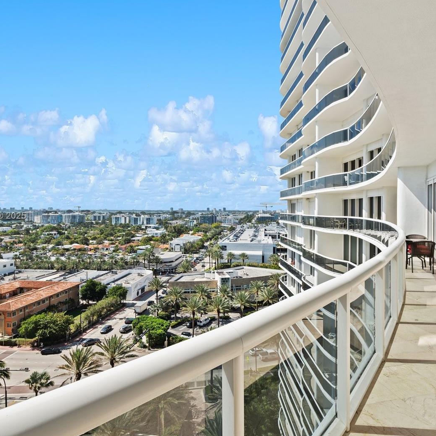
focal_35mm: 21
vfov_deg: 72.1
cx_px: 228
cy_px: 217
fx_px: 299
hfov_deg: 72.1
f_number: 8
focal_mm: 16
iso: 200
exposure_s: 1/400
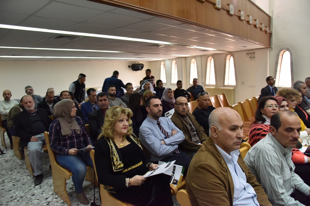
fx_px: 207
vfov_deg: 53.1
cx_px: 155
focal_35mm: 24
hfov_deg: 73.7
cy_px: 103
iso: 2500
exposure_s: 1/160
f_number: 6.3
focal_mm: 24
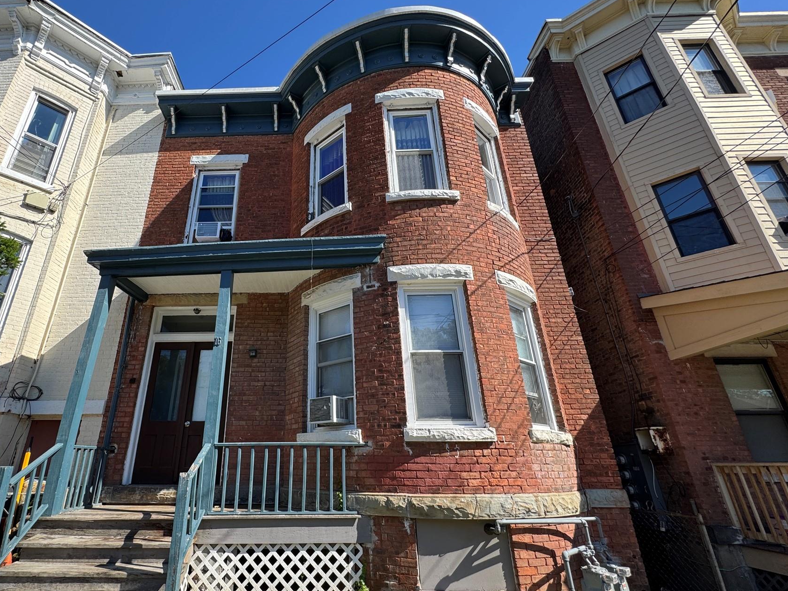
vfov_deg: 74.7
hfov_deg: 89.9
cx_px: 315
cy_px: 307
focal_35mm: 17
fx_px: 387
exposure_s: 1/700
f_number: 2.2
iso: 40
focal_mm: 2.22
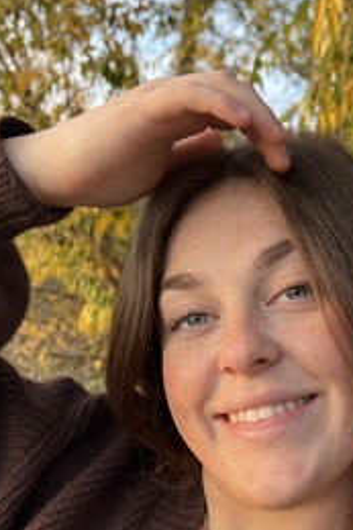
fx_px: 766
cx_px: 179
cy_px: 387
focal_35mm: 52
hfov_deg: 26.0
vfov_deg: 37.4
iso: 64
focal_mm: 5.7
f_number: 1.5
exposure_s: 1/121
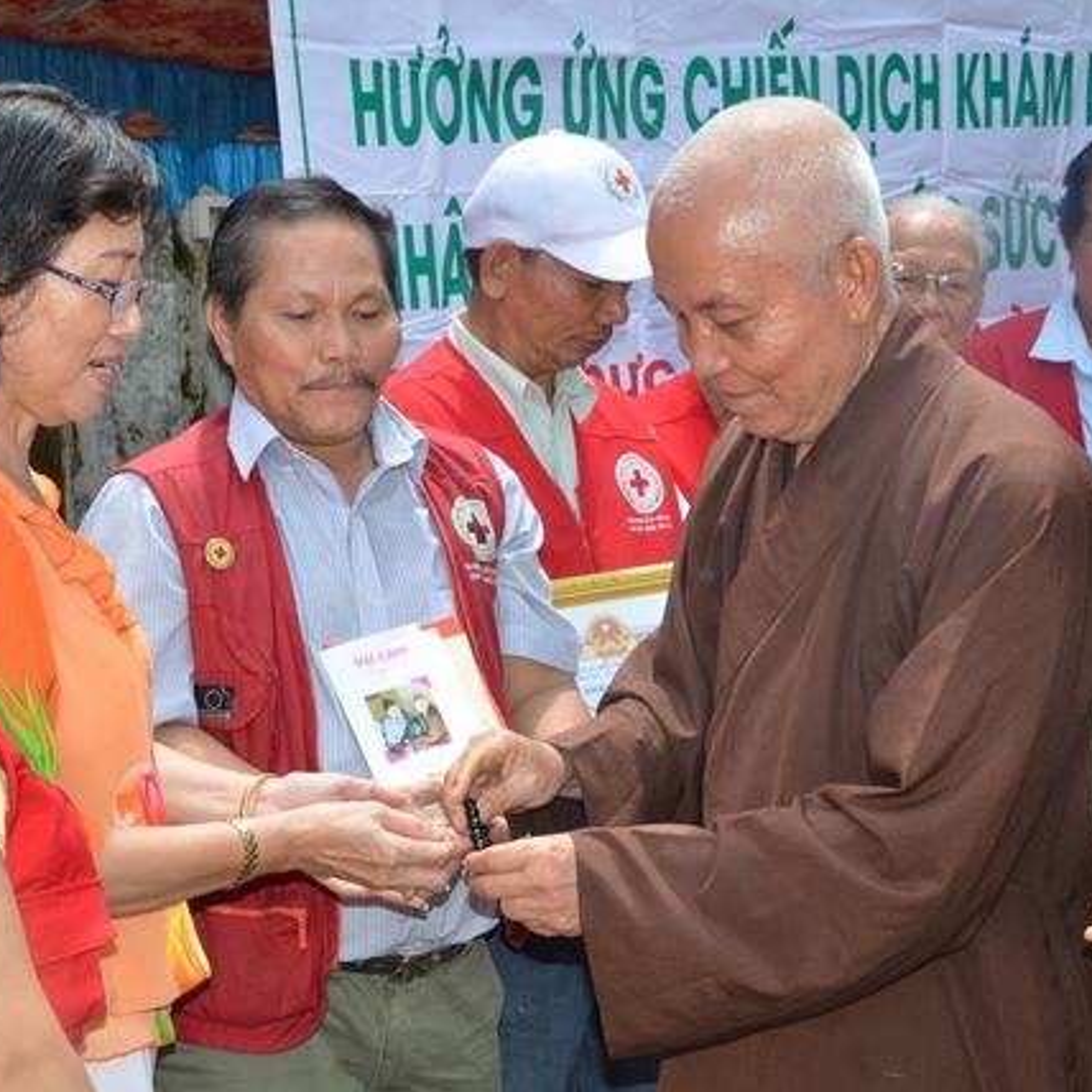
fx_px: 2414
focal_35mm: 68
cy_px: 545
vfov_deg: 25.5
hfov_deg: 25.3
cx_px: 342
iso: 1000
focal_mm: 35
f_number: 16
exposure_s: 1/250
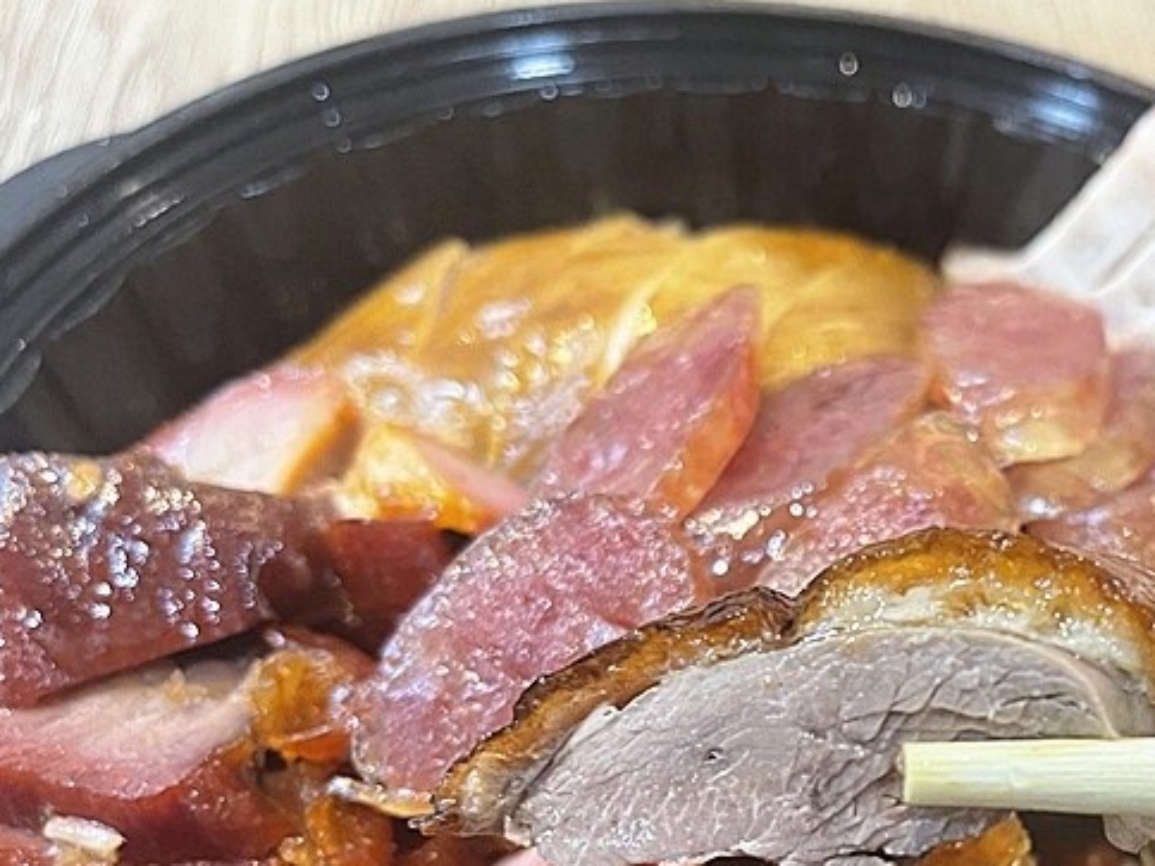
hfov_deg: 42.1
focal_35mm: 43
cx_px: 904
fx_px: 1435
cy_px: 709
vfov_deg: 32.6
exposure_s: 1/60
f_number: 1.6
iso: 250
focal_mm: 5.1
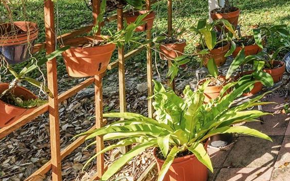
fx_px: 316
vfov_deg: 28.1
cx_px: 361
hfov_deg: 36.2
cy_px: -35
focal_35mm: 40
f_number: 9
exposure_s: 1/80
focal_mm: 14
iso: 250
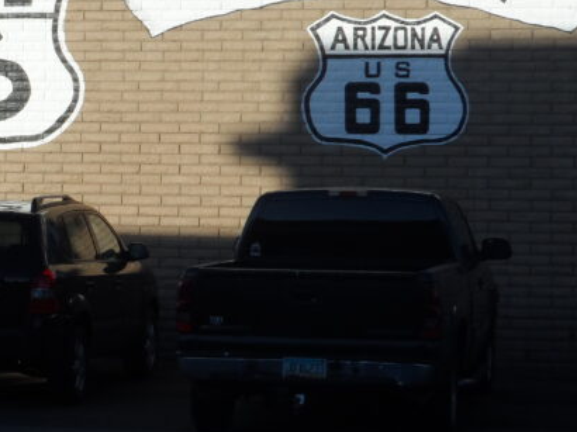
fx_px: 2582
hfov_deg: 12.6
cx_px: -27
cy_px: 89
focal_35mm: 155
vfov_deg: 9.5
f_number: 4.2
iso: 80
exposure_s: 1/750
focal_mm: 10.2
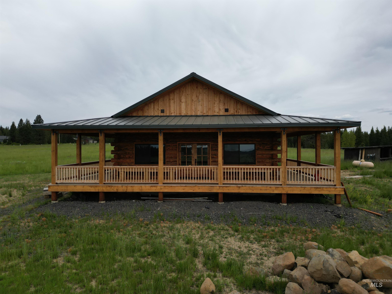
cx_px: 196
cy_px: 147
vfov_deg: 56.8
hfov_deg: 71.6
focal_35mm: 24
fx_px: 272
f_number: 1.7
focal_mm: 6.72
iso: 100
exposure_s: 1/3200
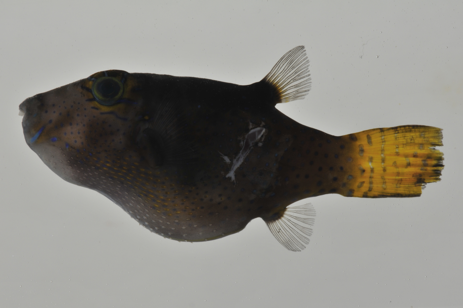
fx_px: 2023
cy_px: 154
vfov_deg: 8.7
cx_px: 232
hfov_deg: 13.1
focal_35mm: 158
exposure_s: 1/60
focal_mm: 105
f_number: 36
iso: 200
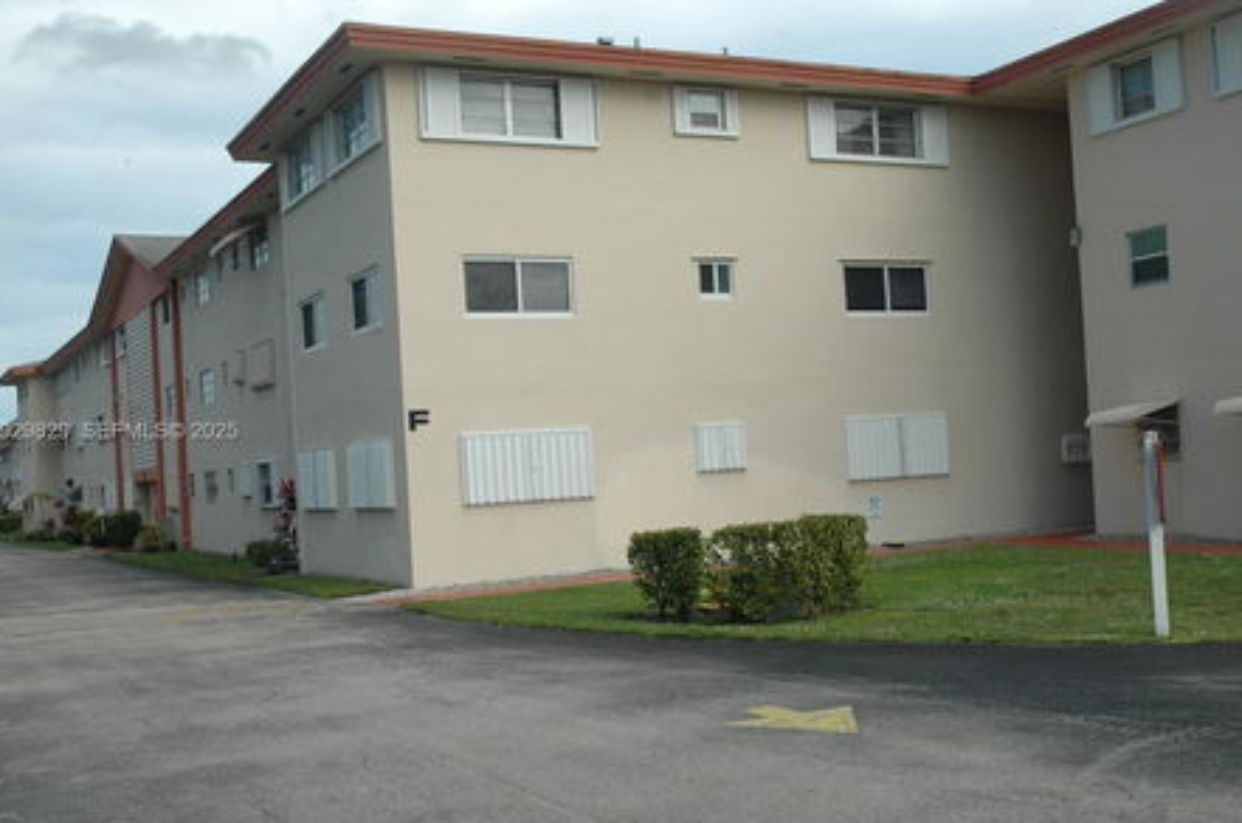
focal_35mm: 44
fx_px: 1500
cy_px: 433
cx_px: 679
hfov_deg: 44.9
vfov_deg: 30.6
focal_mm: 25
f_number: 10
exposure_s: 1/400
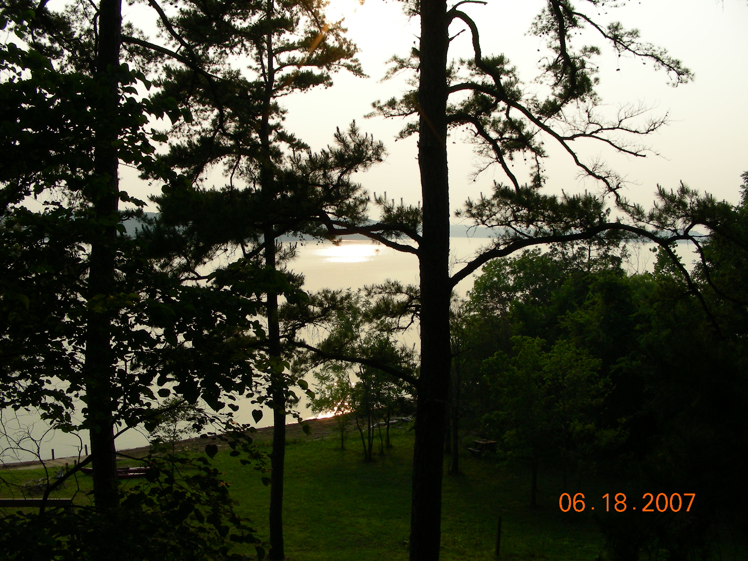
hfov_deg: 49.0
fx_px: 821
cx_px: 374
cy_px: 280
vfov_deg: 37.7
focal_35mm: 38
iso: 50
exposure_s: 1/687
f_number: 4
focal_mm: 6.3
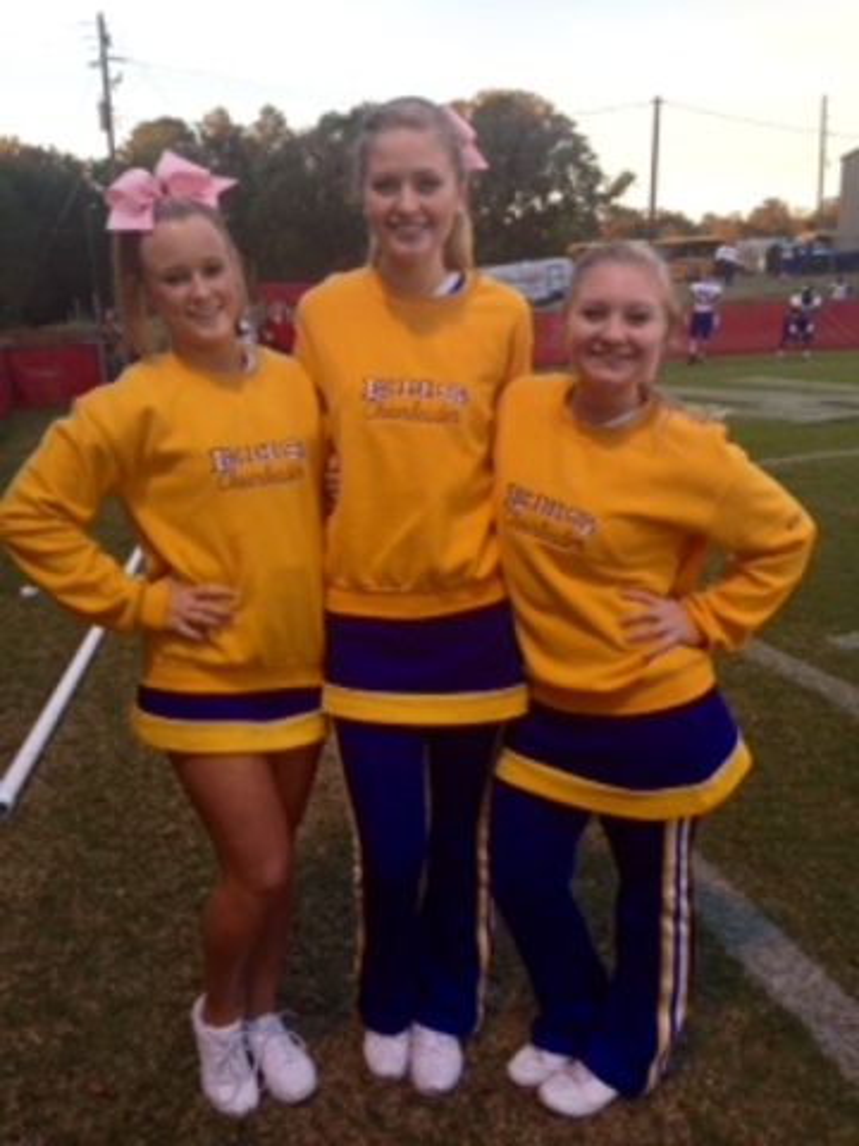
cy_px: 573
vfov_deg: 55.4
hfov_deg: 42.9
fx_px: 1092
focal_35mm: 33
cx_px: 430
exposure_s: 1/41
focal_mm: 4.12
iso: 50
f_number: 2.4
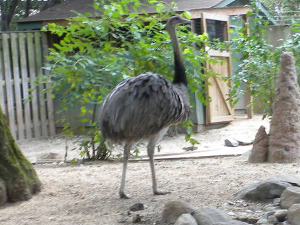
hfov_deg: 15.6
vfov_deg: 11.8
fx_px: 1075
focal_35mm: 124
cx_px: 287
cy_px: 256
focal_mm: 6.6
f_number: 3.5
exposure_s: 1/31.2
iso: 64
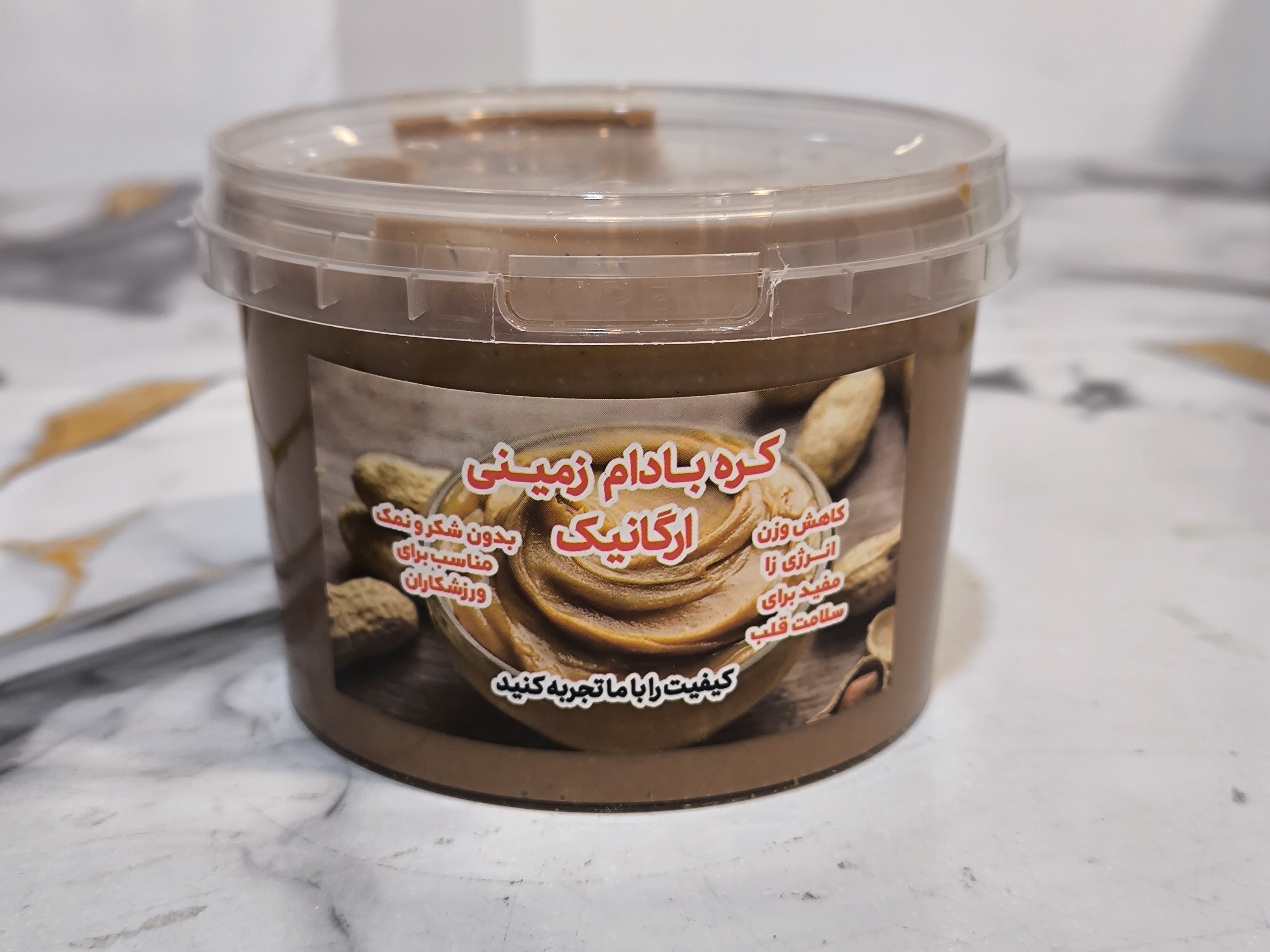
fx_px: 1834
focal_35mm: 50
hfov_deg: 38.2
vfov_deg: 29.1
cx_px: 635
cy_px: 476
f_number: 1.9
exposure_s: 1/50
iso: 160
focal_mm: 6.92
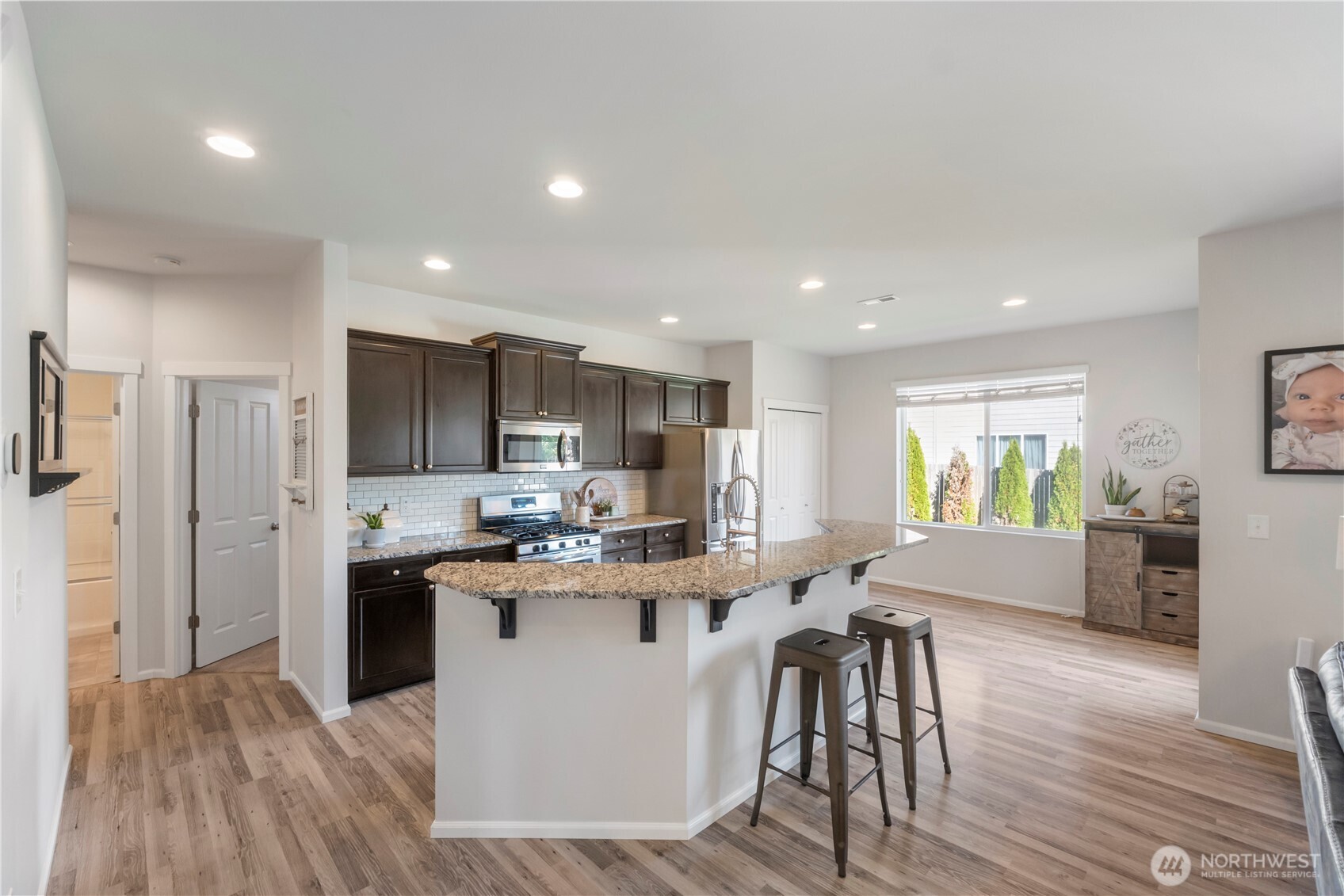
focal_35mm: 15
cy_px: 448
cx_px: 672
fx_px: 560
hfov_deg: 100.4
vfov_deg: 77.3
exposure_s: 1/60
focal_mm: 10
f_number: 8
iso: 800
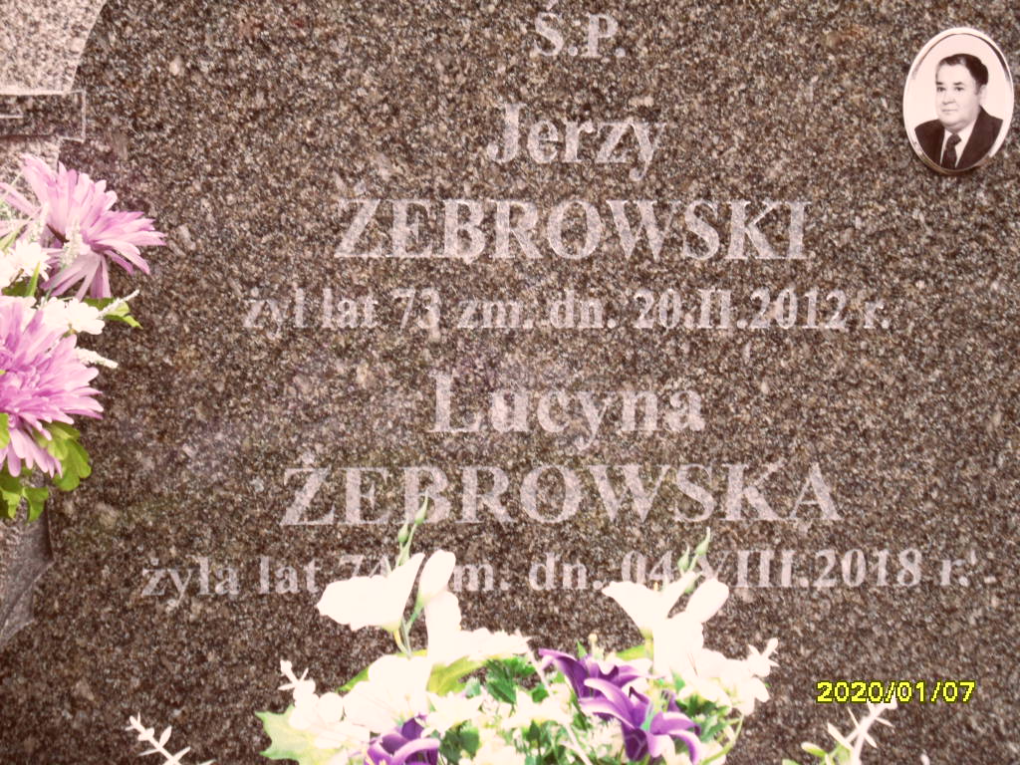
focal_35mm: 100
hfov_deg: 19.6
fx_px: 2947
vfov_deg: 14.8
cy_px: 382
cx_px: 510
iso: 160
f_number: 4.4
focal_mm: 16.3
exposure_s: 1/45
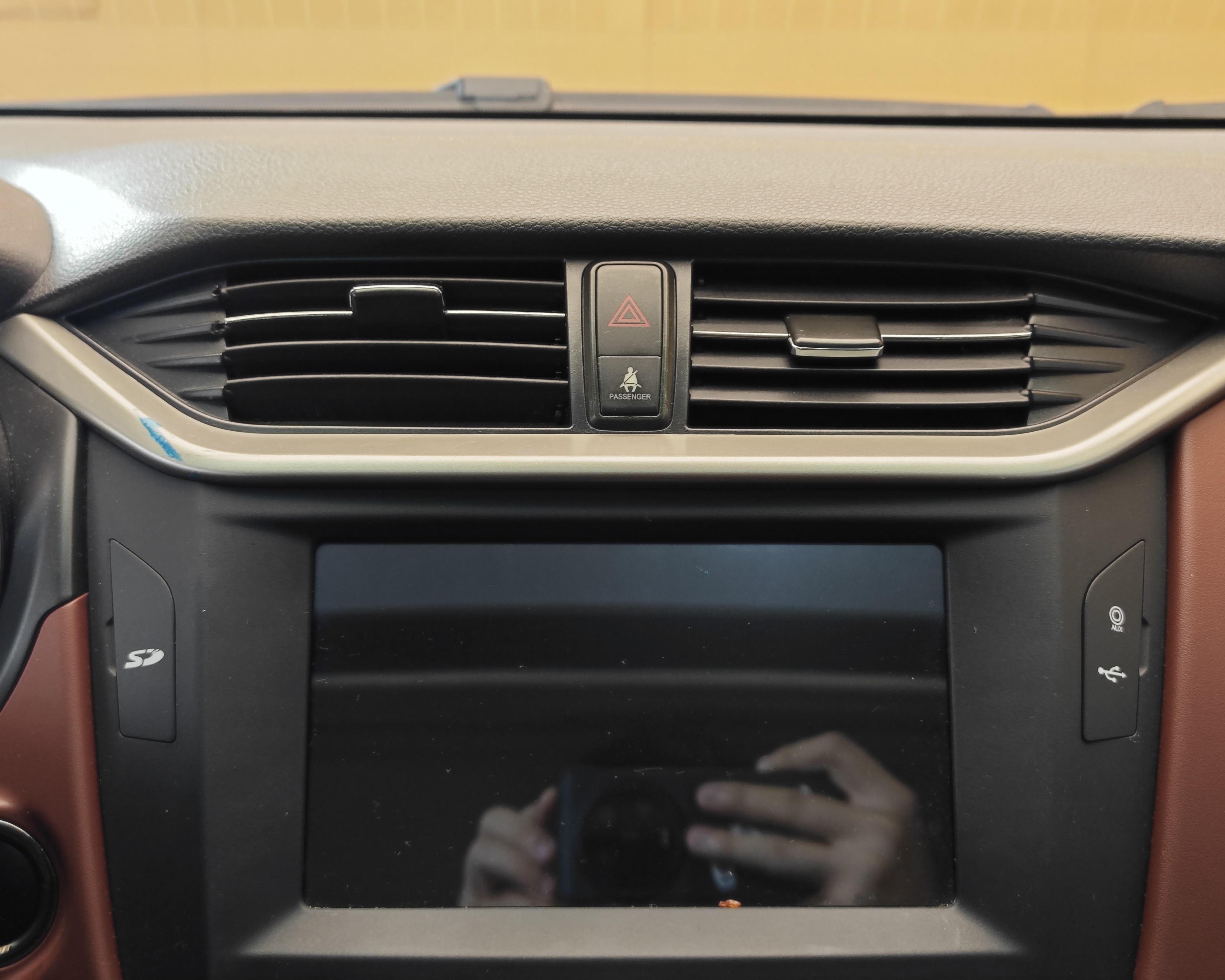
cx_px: 625
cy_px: 489
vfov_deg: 31.5
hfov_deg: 38.8
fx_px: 1740
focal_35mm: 48
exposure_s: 1/49.7
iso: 200
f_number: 1.9
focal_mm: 8.7
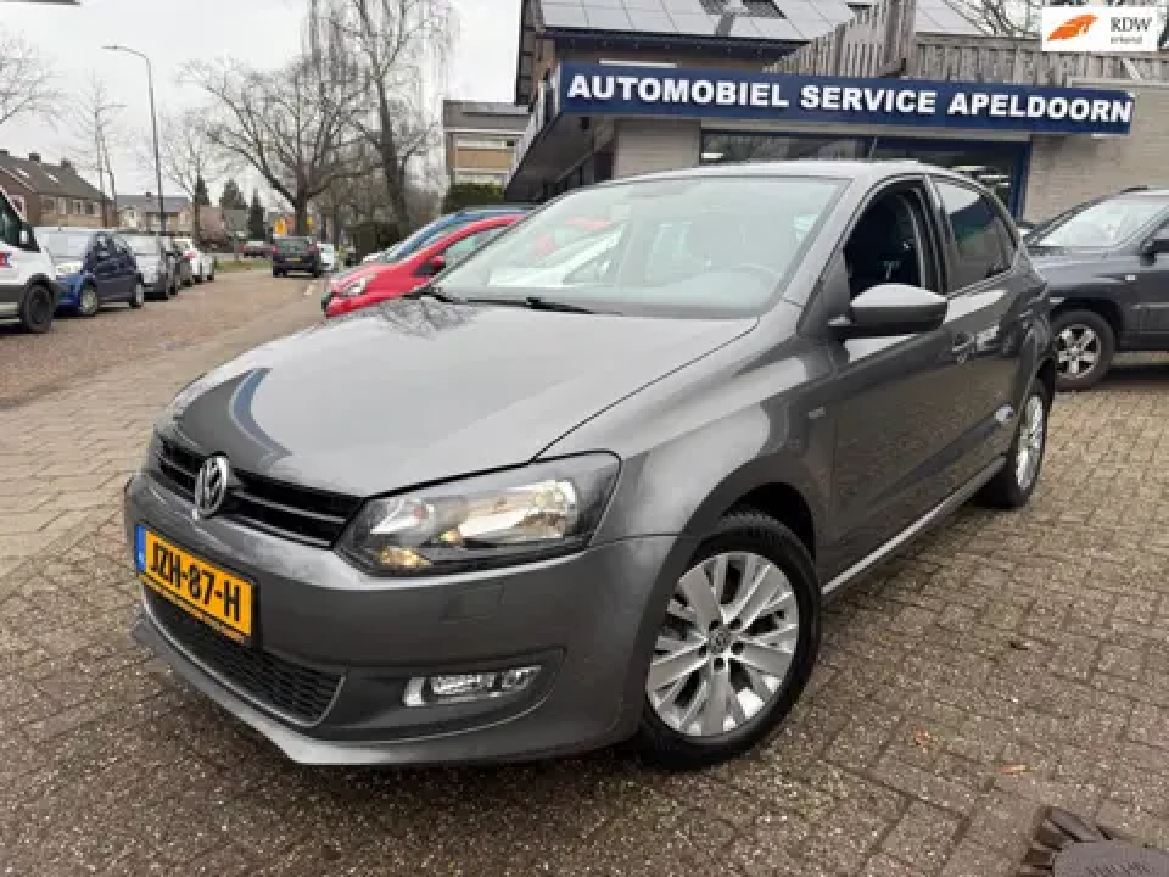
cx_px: 584
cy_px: 438
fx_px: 810
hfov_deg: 71.6
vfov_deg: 56.8
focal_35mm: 24
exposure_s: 1/189
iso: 64
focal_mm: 6.76
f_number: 1.78
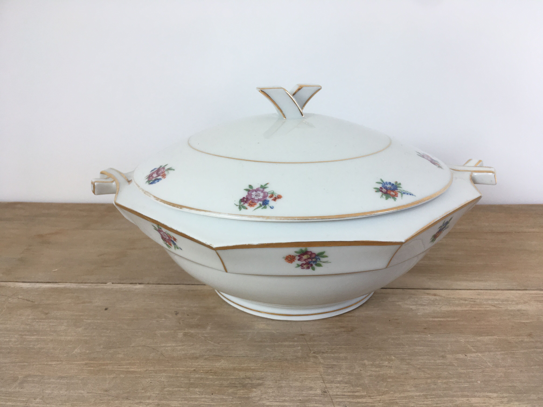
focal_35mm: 29
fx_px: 455
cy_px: 204
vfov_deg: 48.2
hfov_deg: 61.7
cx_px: 272
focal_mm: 4.15
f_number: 2.2
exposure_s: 1/100
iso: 40
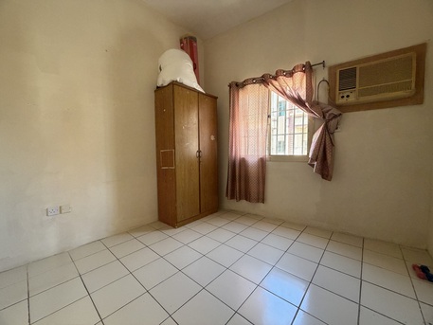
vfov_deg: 85.7
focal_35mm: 14
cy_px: 162
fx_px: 175
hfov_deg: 102.0
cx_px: 216
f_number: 2.2
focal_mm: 2.22
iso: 320
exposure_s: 1/98
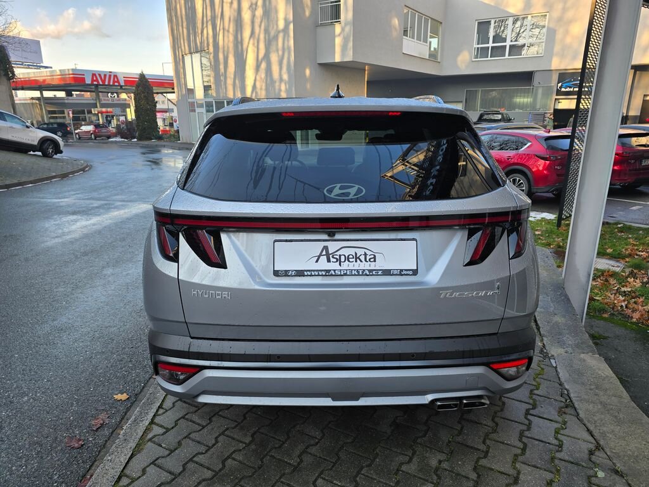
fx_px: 431
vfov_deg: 58.9
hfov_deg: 73.9
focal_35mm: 23
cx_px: 324
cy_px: 244
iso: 16
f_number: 1.7
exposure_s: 1/180
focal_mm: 6.3
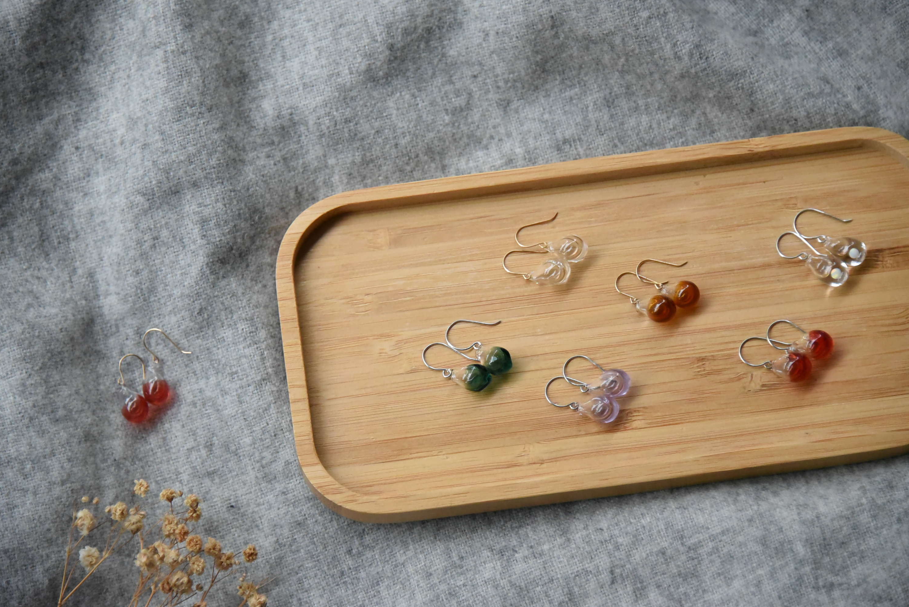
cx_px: 452
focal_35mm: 192
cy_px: 301
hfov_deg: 10.7
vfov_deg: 7.2
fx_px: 4849
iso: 10000
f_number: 5.6
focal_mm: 190
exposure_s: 1/1250
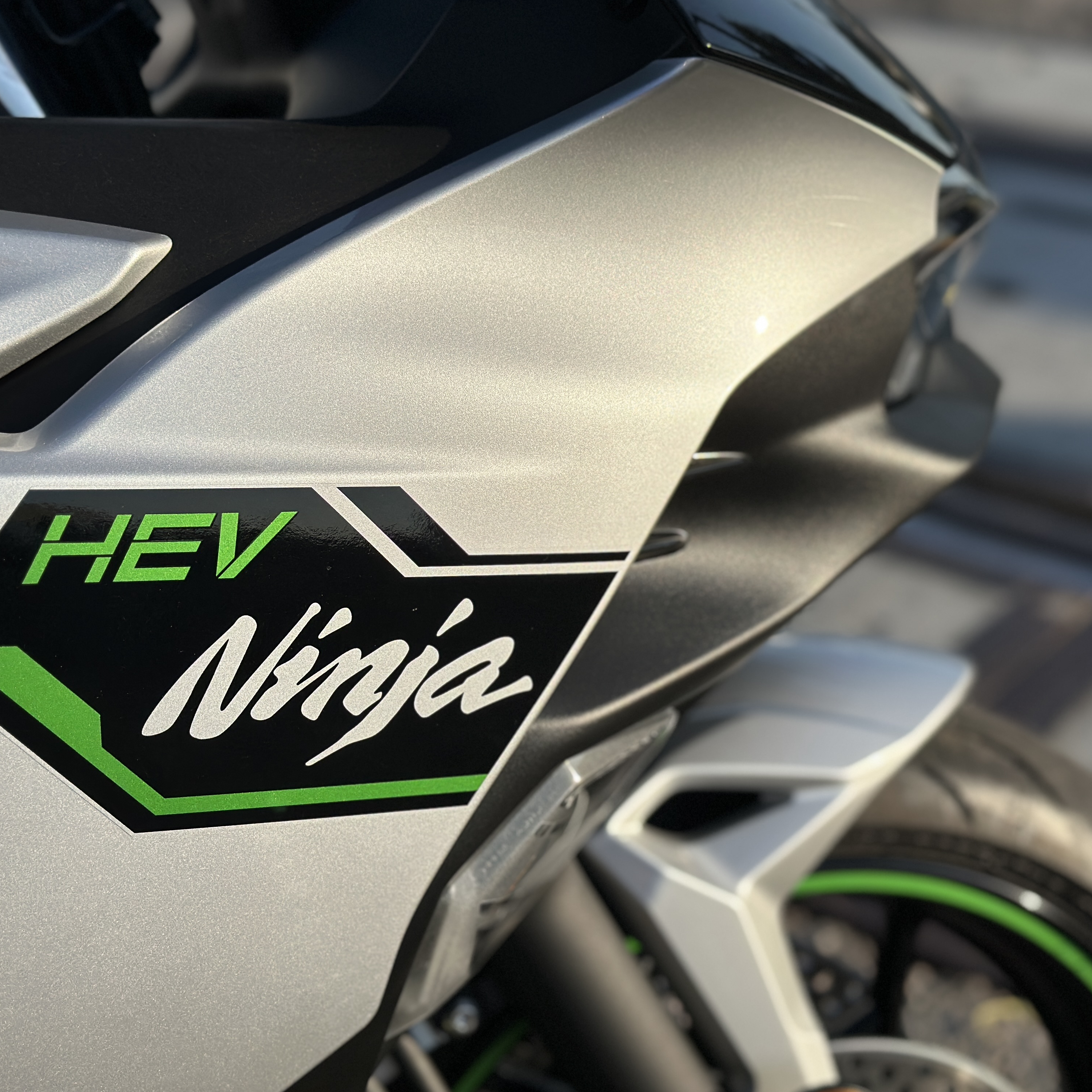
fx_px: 2034
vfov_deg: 30.0
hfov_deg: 30.0
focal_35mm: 57
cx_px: 516
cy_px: 548
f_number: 1.78
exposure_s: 1/8197
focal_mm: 6.86
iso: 100
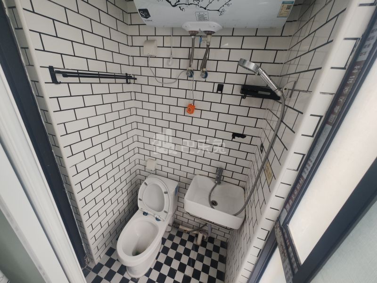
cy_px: 142
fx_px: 142
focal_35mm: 13
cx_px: 188
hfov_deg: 106.2
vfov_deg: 89.9
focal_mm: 2.39
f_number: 2.2
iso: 100
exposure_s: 1/185
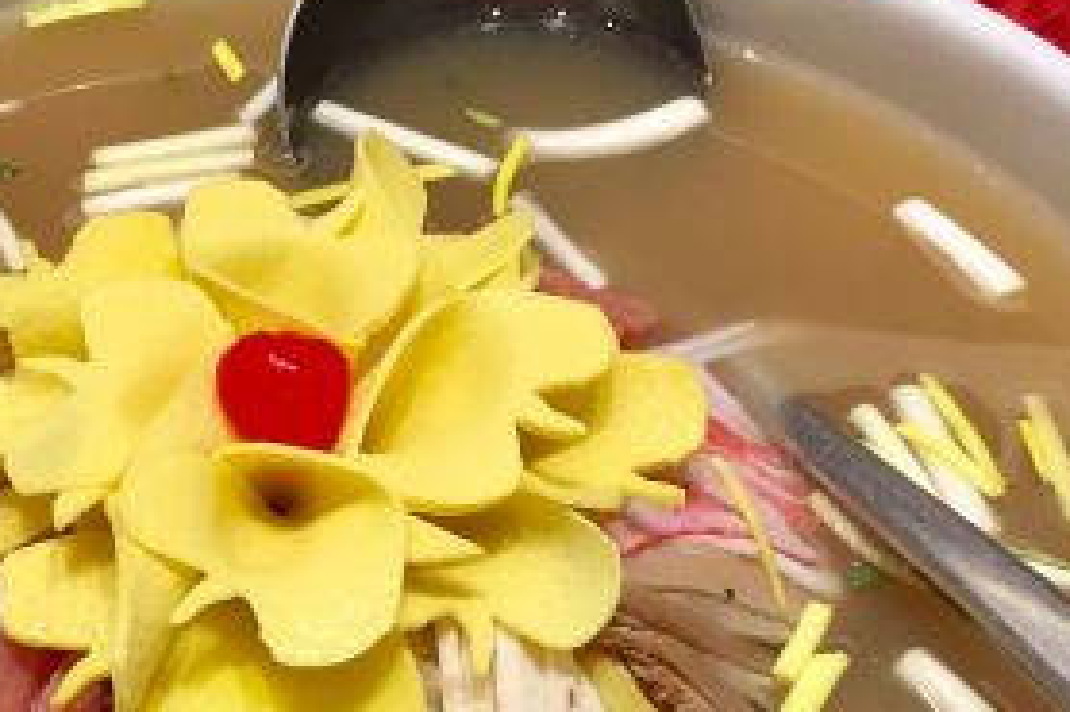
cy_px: 768
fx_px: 2257
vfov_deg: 17.4
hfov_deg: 26.5
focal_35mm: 76
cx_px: 346
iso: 40
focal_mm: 4.15
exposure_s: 1/33
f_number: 2.2
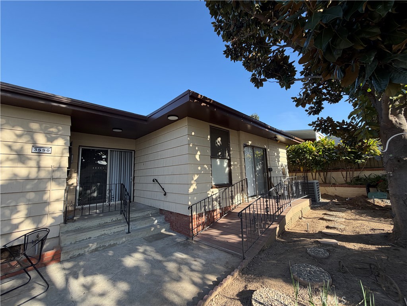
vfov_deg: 85.7
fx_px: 165
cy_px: 153
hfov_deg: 102.1
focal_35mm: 14
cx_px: 204
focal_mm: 2.22
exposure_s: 1/554
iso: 40
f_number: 2.2
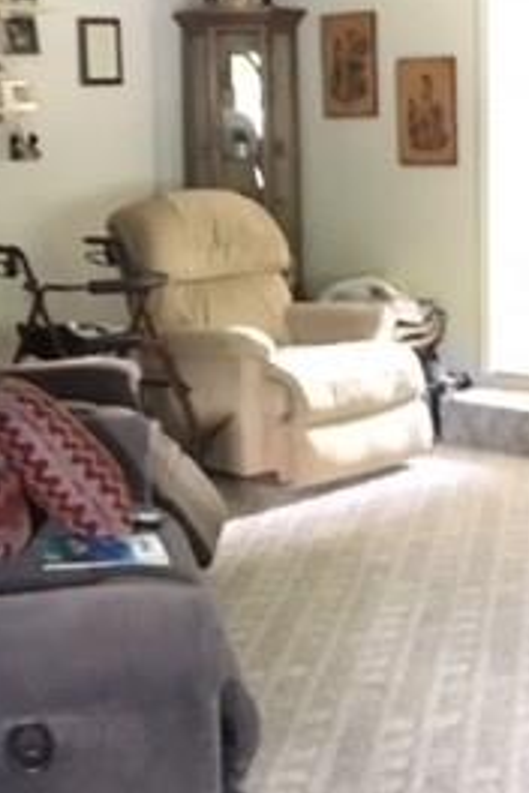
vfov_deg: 27.5
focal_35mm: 73
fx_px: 1609
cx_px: 216
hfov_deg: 18.7
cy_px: 267
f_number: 2.2
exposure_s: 1/15
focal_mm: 4.15
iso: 1000
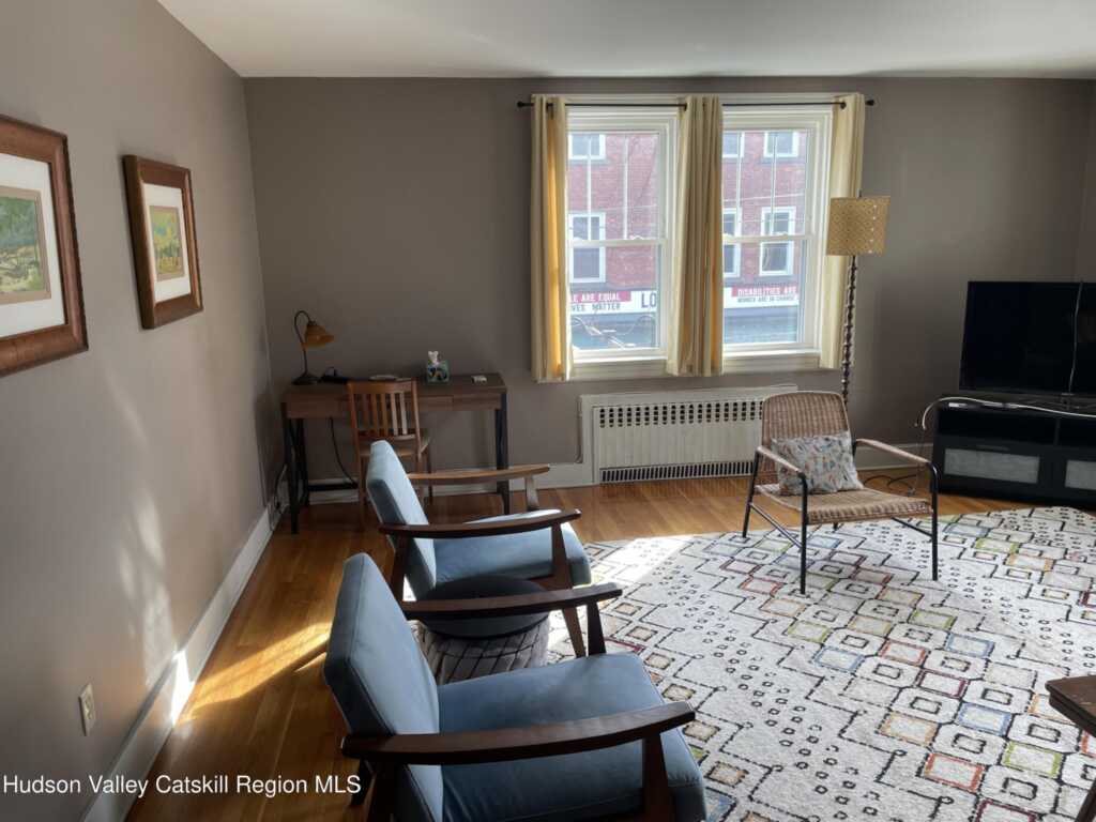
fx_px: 823
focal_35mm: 26
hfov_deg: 67.3
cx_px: 548
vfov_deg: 53.1
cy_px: 411
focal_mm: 4.2
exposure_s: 1/120
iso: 80
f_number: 1.6
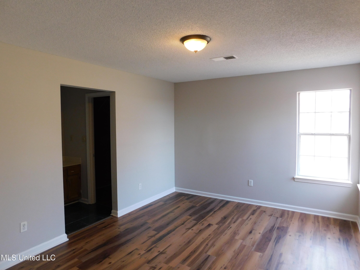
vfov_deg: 58.9
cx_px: 180
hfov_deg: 73.9
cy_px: 135
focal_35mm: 23
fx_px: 239
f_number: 3
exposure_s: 1/30
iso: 180
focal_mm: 4
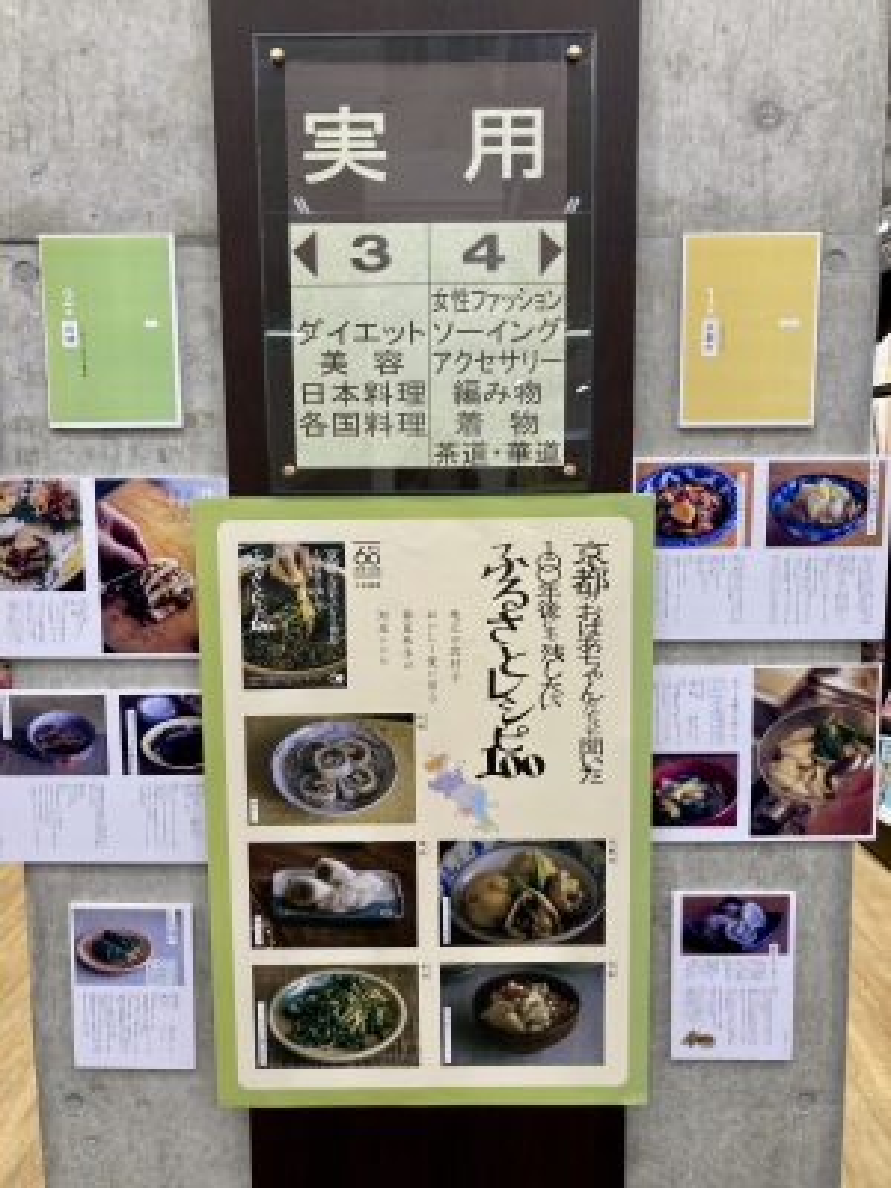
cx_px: 446
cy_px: 594
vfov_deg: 63.4
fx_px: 961
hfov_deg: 49.7
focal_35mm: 28
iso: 50
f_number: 1.8
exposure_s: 1/60
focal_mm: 3.99
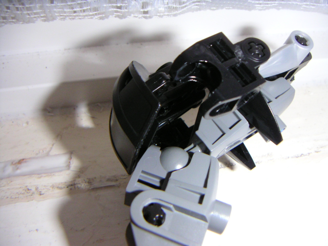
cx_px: 164
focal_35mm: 37
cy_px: 123
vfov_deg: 38.7
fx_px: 351
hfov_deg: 50.1
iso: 200
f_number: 6.7
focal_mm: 4.8
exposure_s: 1/45
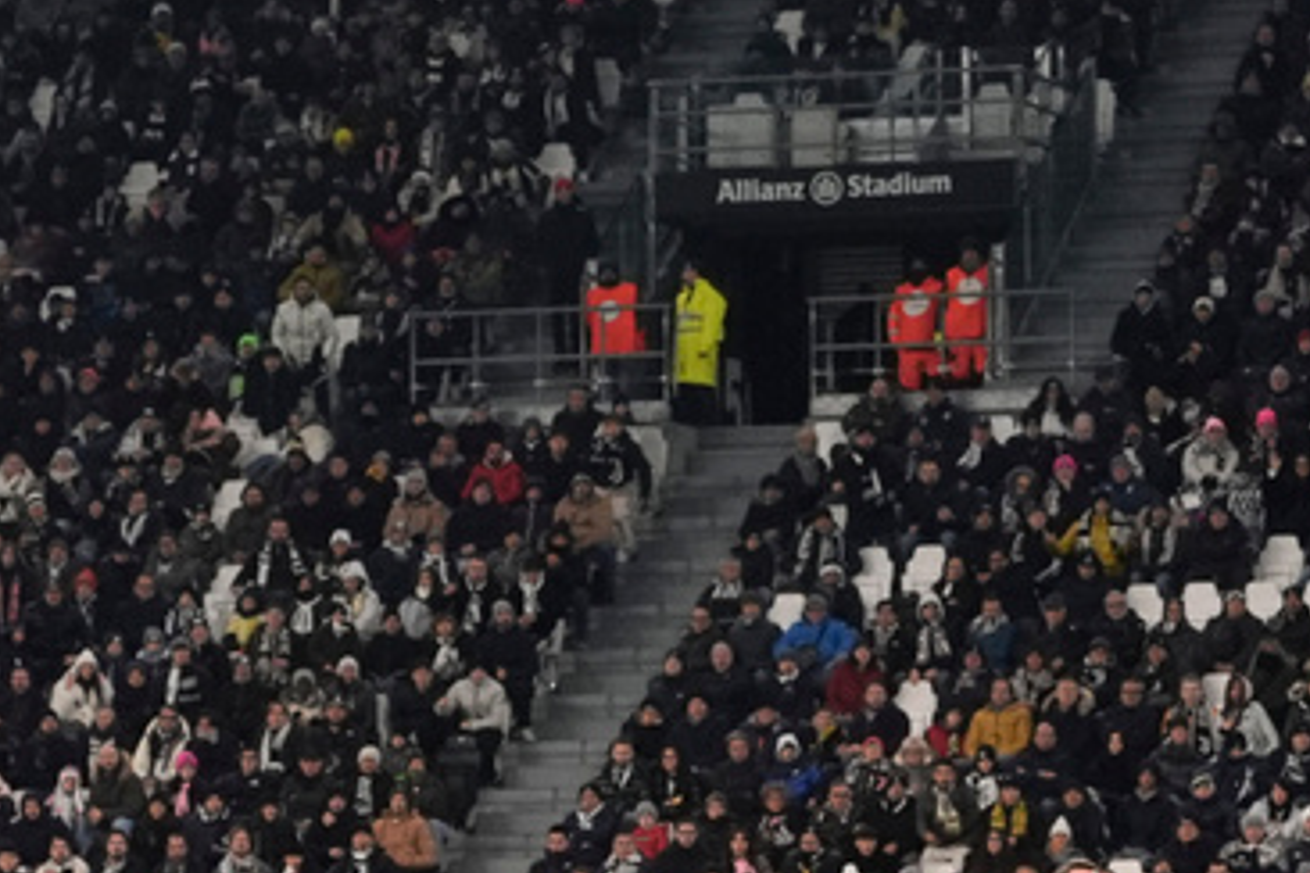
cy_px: 717
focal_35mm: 168
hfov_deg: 12.2
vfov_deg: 8.2
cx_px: 1074
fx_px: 6113
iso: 2000
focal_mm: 60
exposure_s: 1/2000
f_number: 2.5
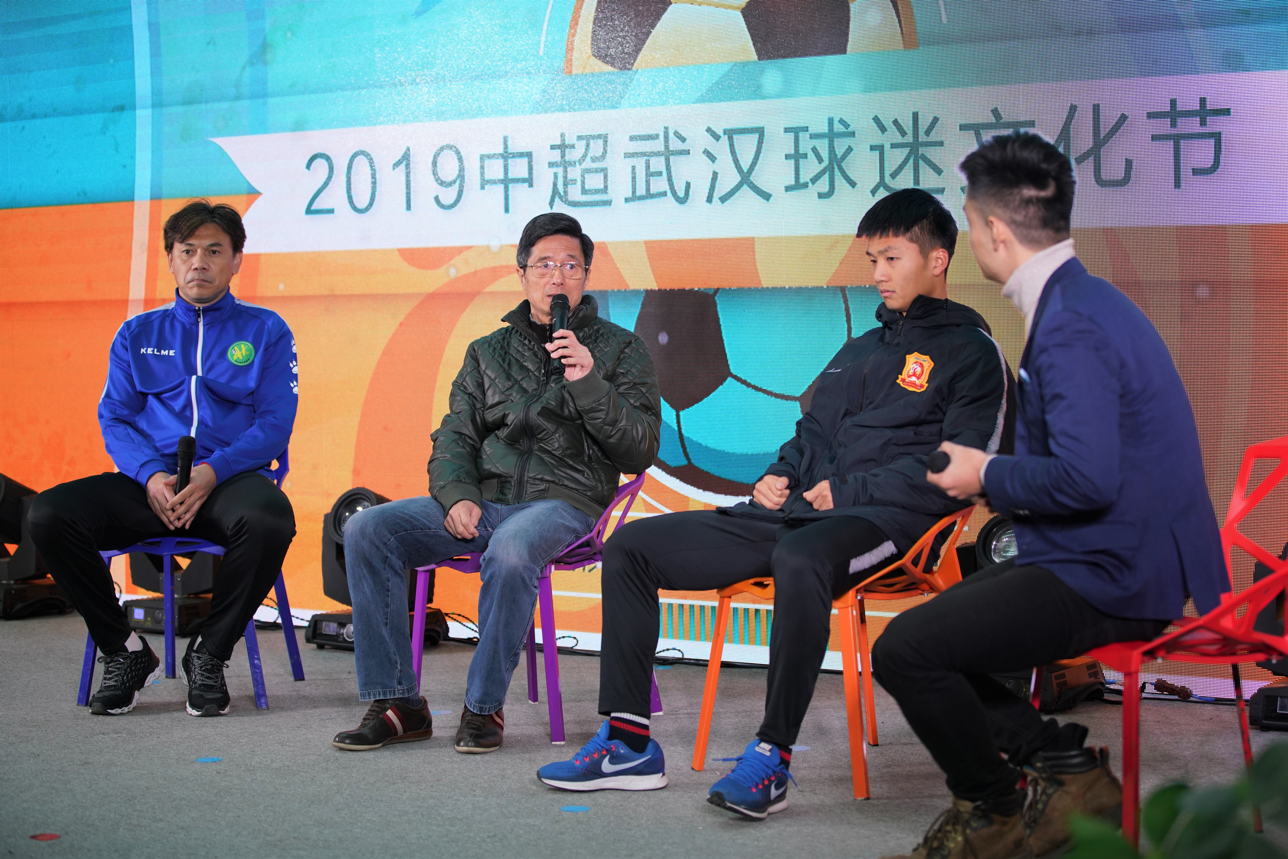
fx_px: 2505
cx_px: 644
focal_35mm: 70
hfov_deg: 28.8
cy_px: 430
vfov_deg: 19.5
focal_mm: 70
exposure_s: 1/160
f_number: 2.8
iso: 500
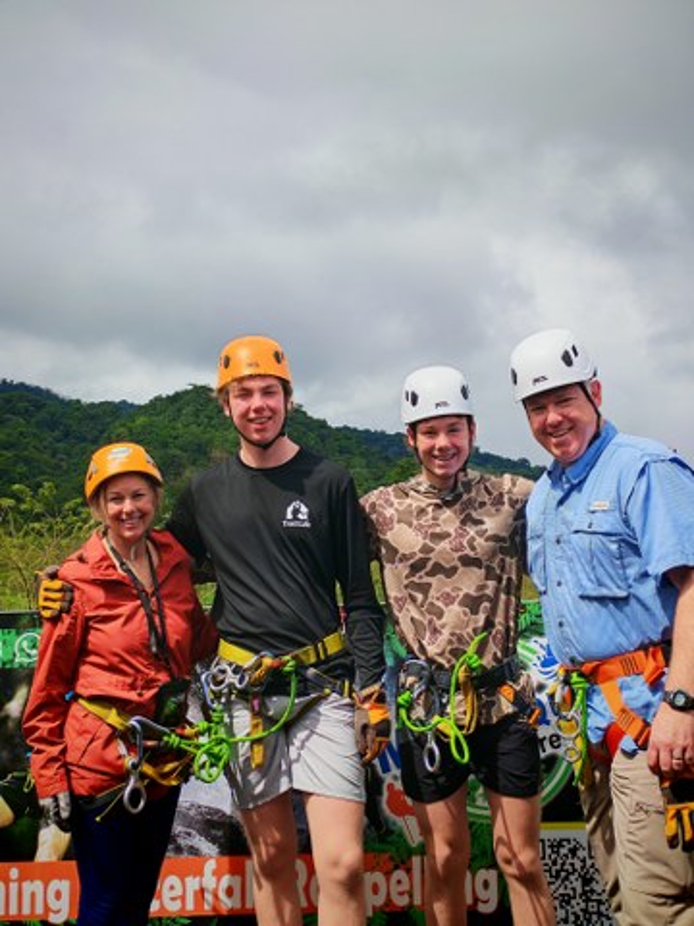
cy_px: 463
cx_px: 347
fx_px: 1283
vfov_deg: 39.7
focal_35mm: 48
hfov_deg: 30.3
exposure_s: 1/1300
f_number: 1.9
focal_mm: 6.12
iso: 50
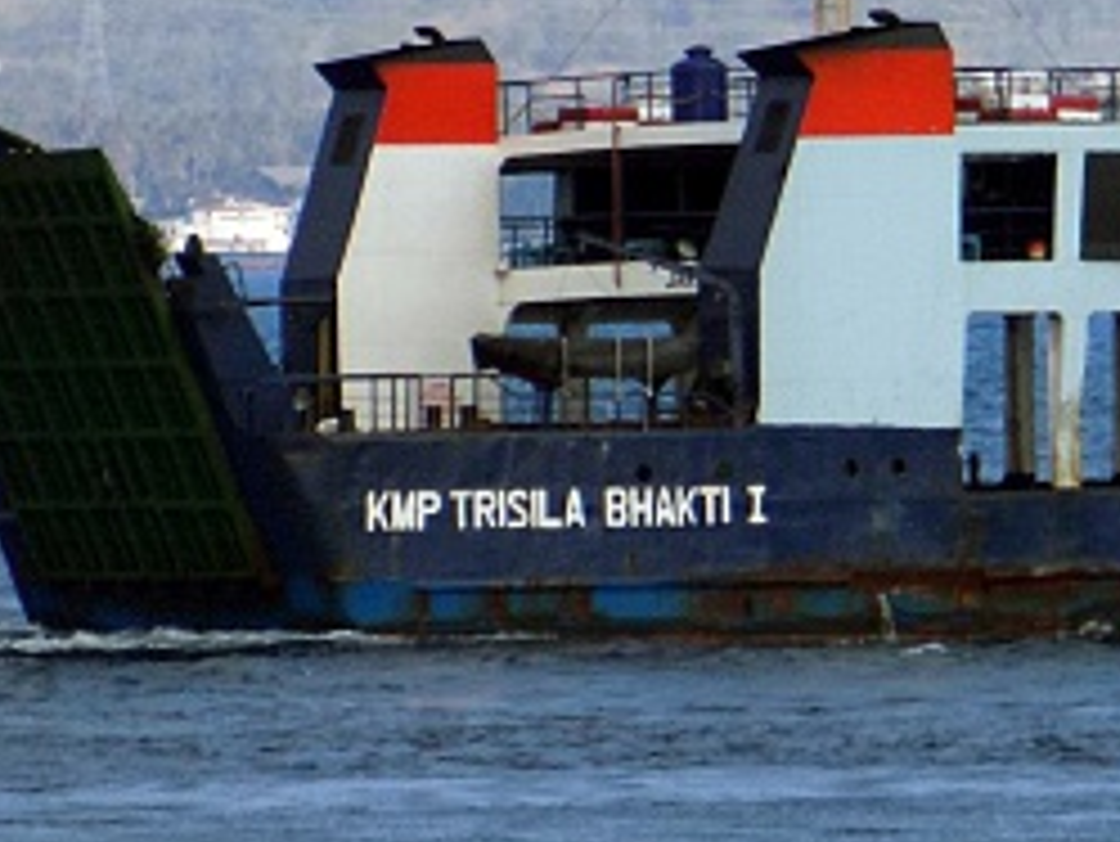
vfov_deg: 2.1
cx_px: 1331
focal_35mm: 698
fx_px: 22595
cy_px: 45
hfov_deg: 2.8
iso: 80
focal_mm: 38.6
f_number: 5.5
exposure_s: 1/200
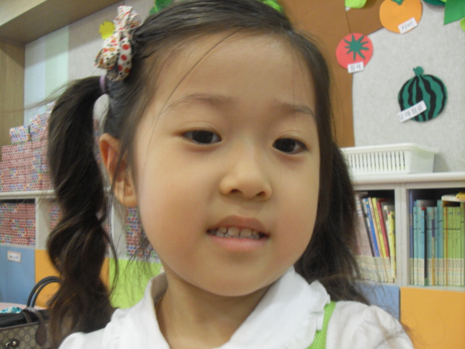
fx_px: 497
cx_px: 232
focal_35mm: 37
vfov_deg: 38.7
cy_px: 174
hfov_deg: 50.1
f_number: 2.8
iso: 200
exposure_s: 1/15
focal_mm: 6.3
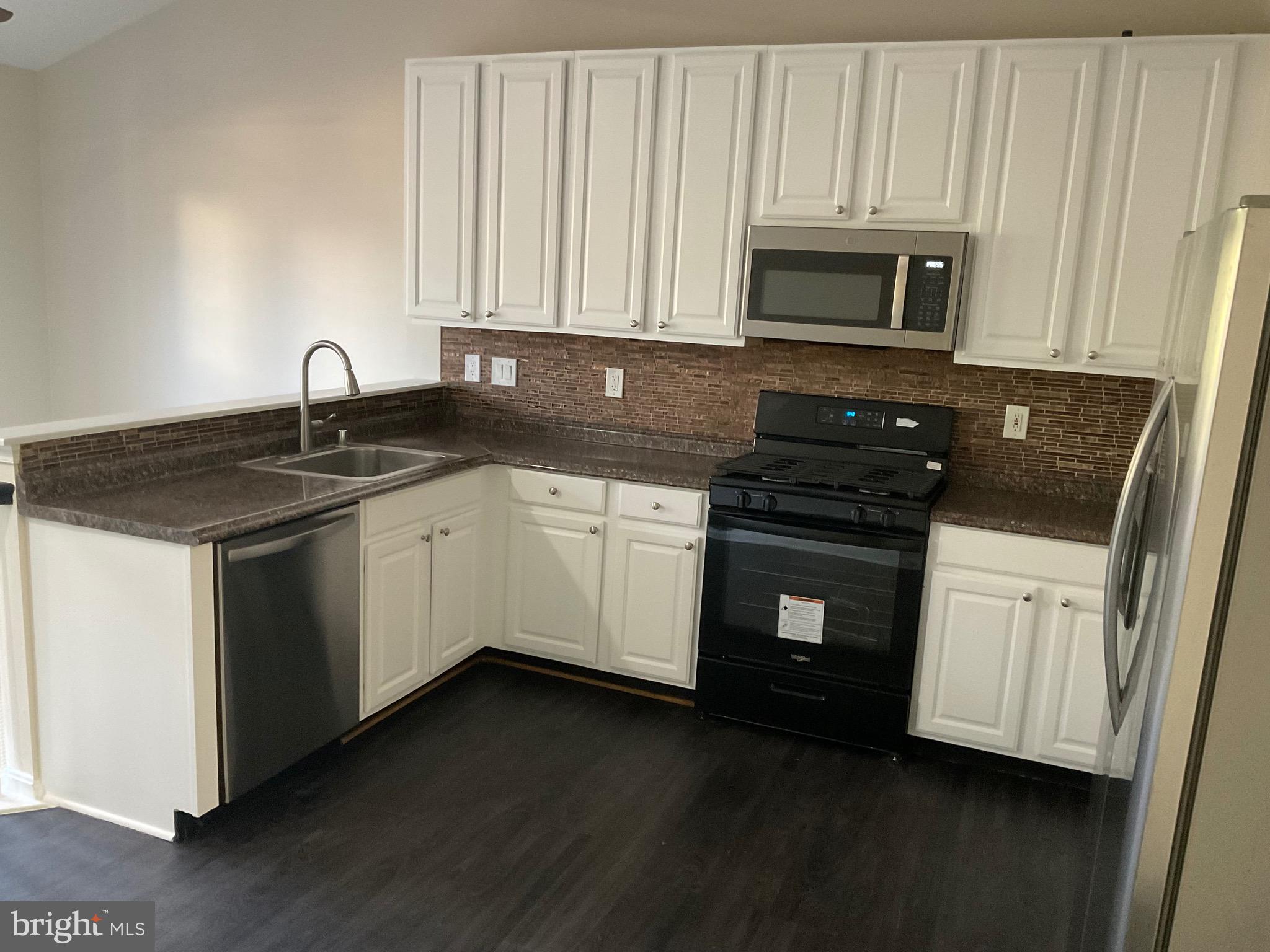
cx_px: 635
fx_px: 1064
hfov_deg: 61.7
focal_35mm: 29
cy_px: 476
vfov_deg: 48.2
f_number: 1.8
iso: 250
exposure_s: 1/60
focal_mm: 3
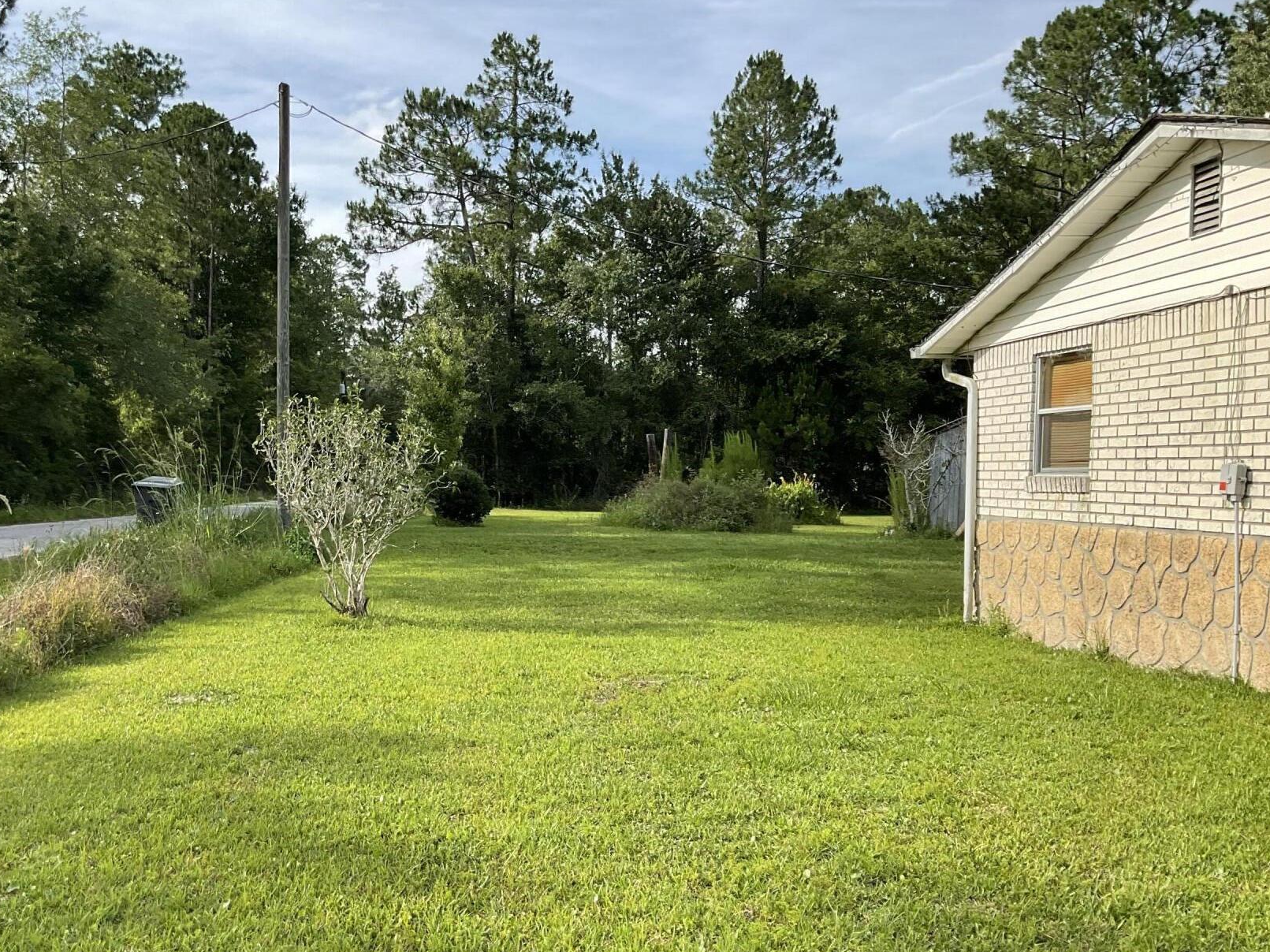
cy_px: 533
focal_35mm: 36
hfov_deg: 50.9
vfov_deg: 39.6
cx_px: 490
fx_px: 1321
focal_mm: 3
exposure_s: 1/898
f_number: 1.8
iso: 16
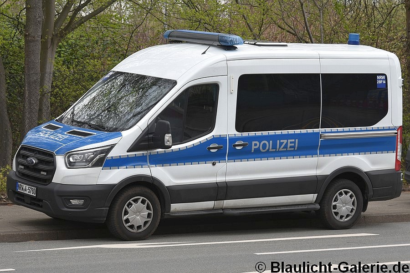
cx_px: 205
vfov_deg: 16.1
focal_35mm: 85
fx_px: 968
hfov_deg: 23.9
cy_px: 136
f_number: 8
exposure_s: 1/250
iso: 320
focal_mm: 85
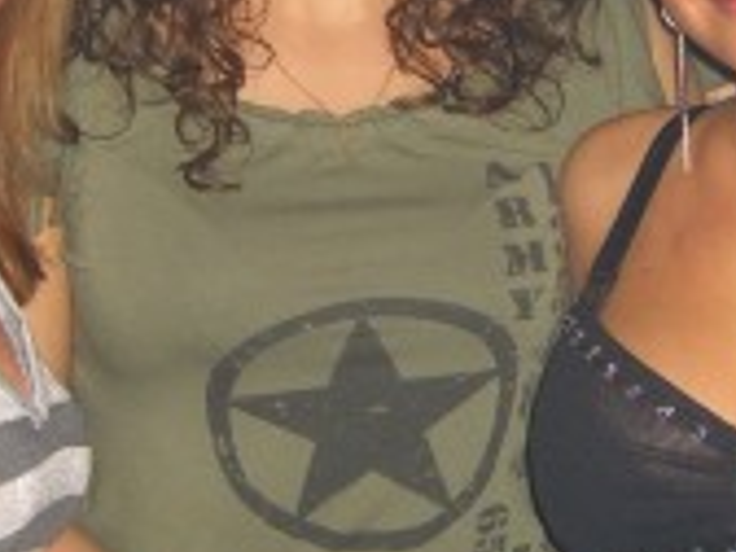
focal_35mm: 136
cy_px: 131
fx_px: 2892
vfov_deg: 10.9
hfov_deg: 14.4
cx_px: 574
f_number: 2.8
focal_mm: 7.9
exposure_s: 1/60
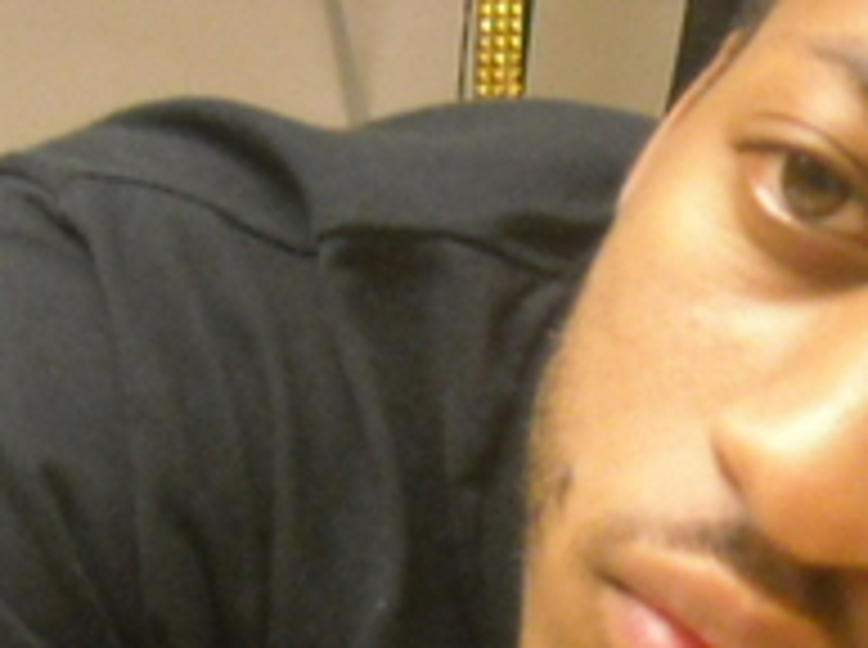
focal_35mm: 109
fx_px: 2728
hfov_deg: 17.7
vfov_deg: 13.4
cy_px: 639
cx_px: 846
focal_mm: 5.7
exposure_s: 1/33
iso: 400
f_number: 2.8
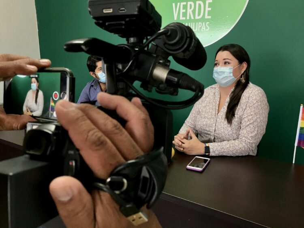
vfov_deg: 49.8
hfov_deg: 63.4
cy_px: 114
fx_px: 246
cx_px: 152
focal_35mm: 28
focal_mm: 3.99
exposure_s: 1/30
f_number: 1.8
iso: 32
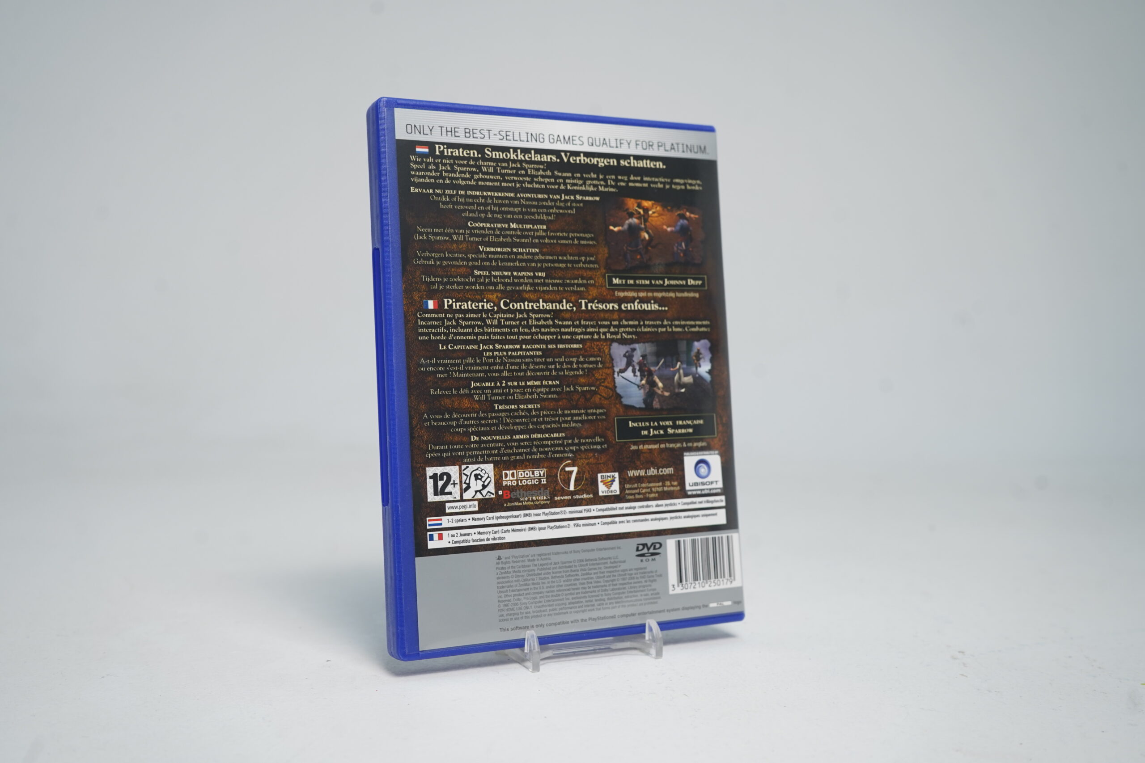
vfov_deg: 37.9
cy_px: 382
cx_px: 572
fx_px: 1113
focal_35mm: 35
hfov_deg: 54.4
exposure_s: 1/40
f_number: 6.3
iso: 400
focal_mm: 35
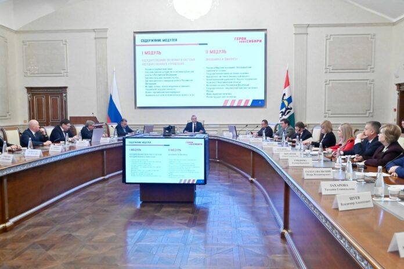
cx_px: 202
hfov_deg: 58.7
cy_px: 134
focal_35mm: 32
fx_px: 359
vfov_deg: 41.1
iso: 6400
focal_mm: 32
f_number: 11
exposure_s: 1/160
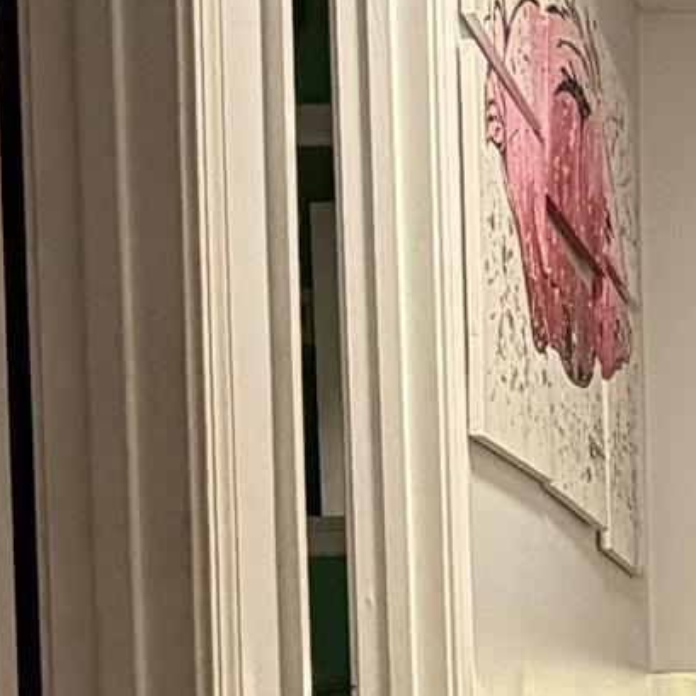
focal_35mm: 93
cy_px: 756
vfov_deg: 18.0
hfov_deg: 16.7
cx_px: 1092
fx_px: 2116
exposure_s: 1/60
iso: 400
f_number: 2.2
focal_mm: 2.22
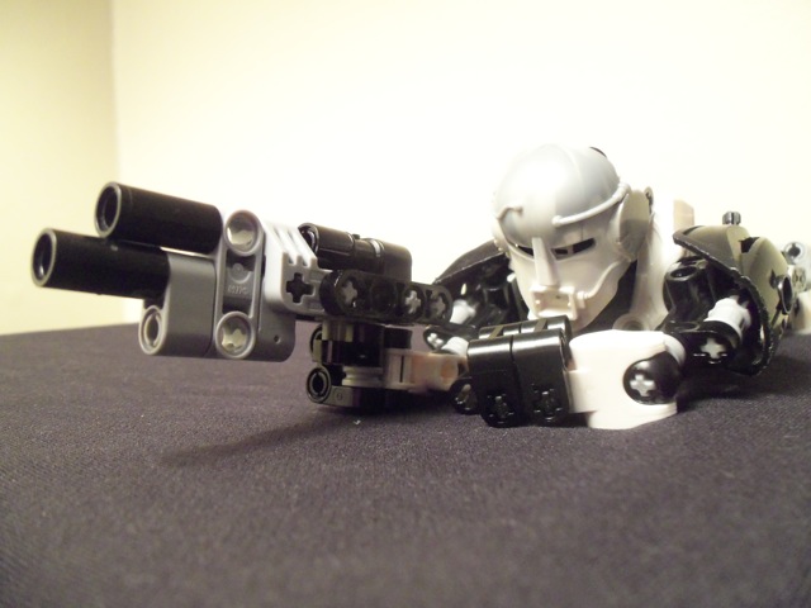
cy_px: 304
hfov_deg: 61.7
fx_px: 679
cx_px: 406
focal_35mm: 29
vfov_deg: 48.2
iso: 400
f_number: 3.4
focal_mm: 5.2
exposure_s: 1/25
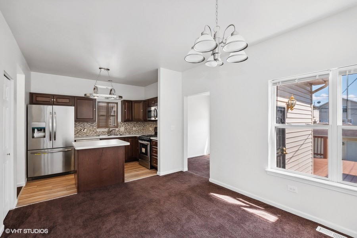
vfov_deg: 77.3
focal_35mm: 15
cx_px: 178
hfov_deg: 100.4
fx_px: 149
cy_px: 119
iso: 250
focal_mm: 10
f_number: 7.1
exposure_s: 1/40
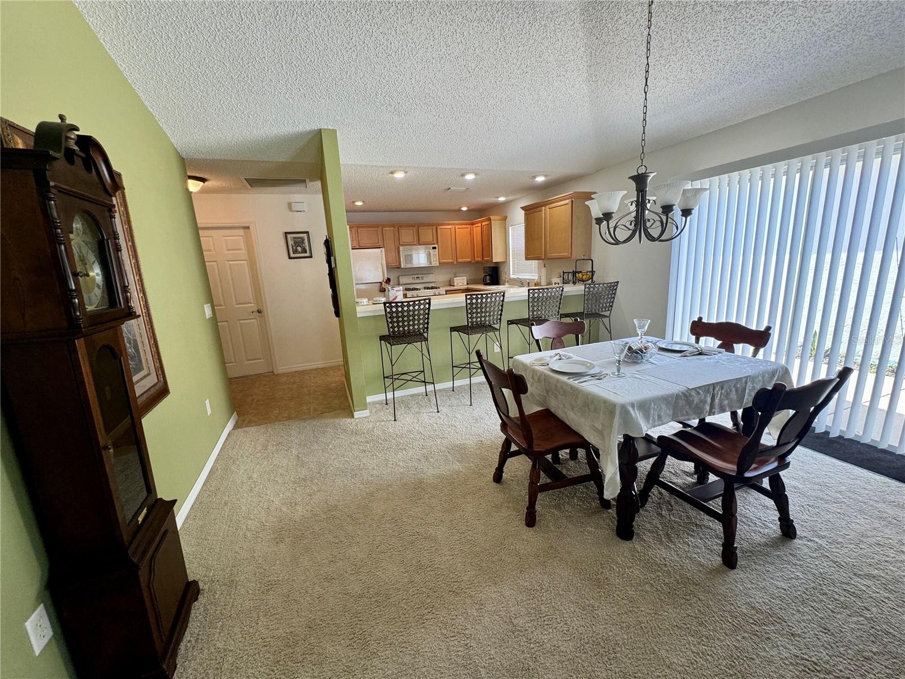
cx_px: 452
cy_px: 340
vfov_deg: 85.7
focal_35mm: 14
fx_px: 366
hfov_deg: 102.1
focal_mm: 2.22
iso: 125
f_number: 2.2
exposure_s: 1/120
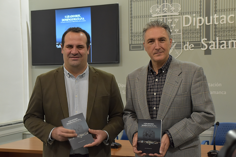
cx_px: 118
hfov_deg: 33.4
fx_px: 393
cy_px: 78
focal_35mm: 60
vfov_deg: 22.6
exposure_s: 1/60
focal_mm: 40
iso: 1600
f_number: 4.8
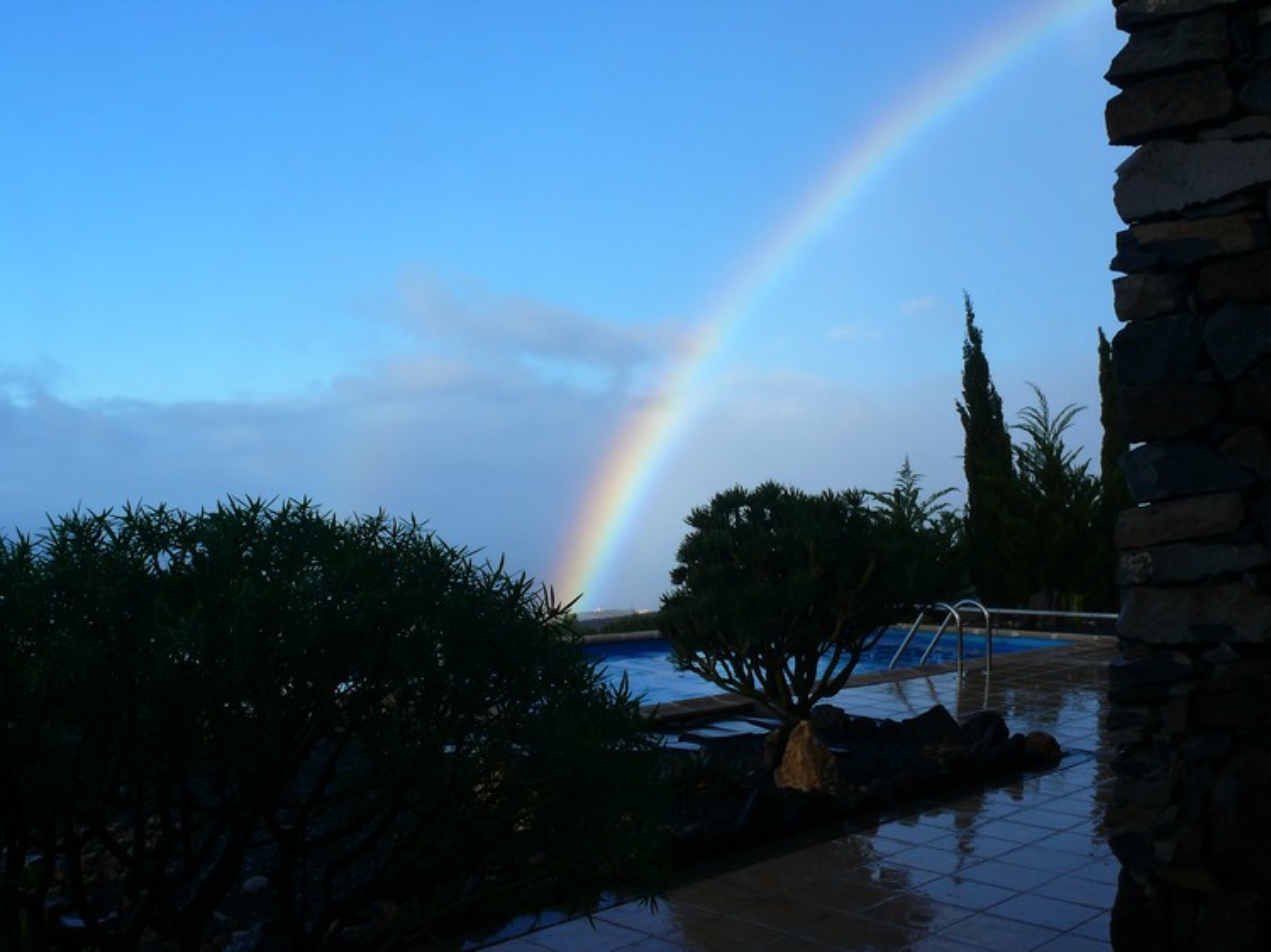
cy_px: 476
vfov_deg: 40.7
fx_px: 1285
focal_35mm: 35
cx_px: 636
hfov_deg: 52.6
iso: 100
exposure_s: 1/40
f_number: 11
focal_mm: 7.4
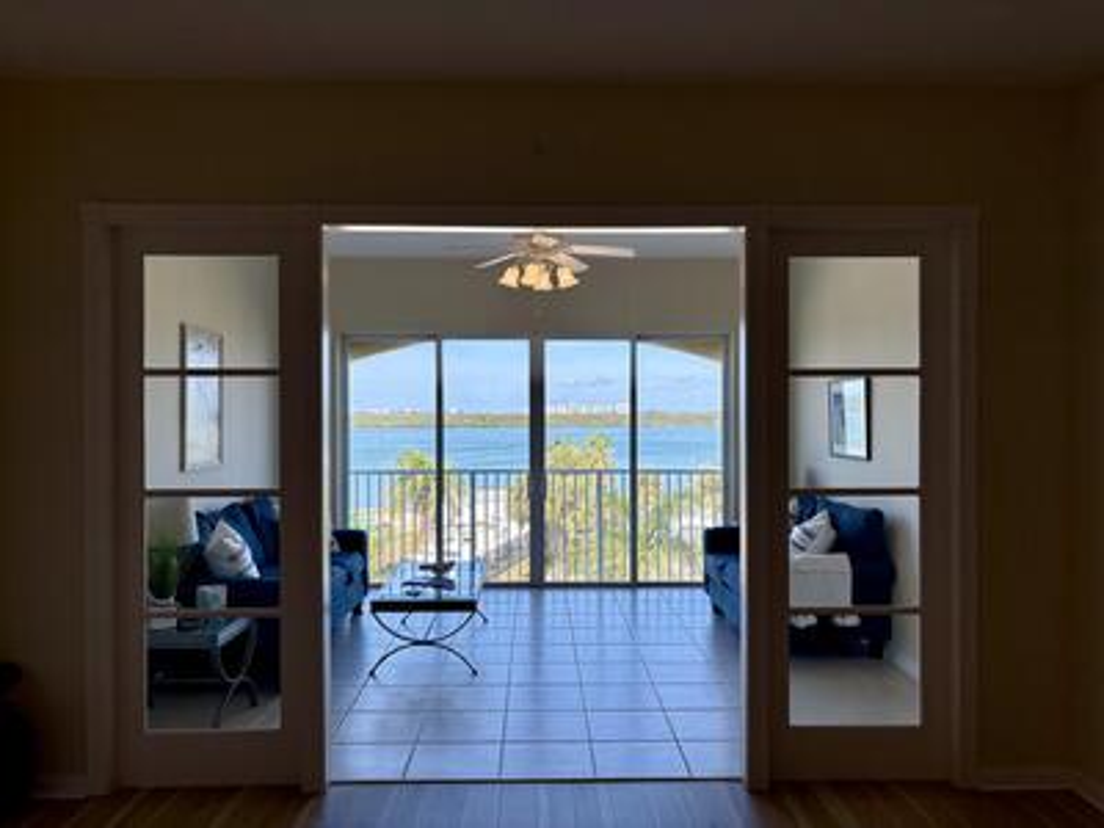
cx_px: 552
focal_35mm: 26
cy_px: 414
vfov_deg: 53.1
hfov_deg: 67.3
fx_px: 829
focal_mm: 5.96
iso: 64
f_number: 1.6
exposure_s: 1/1064
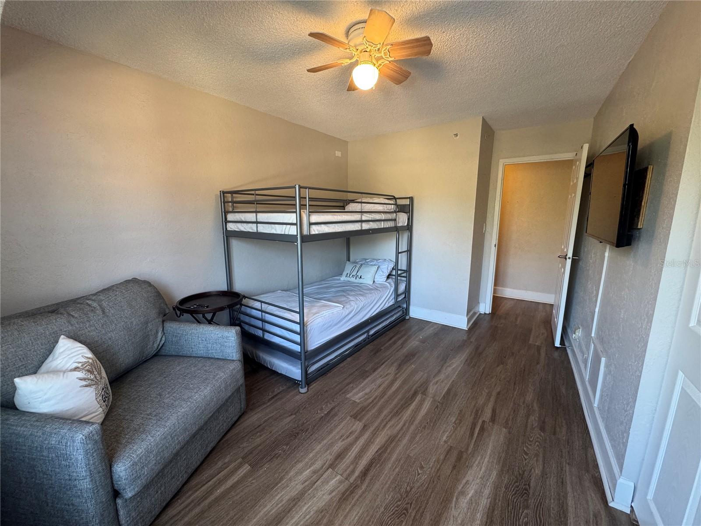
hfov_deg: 102.1
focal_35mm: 14
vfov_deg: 85.7
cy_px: 263
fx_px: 284
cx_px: 350
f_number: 2.2
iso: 200
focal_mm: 2.22
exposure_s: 1/60
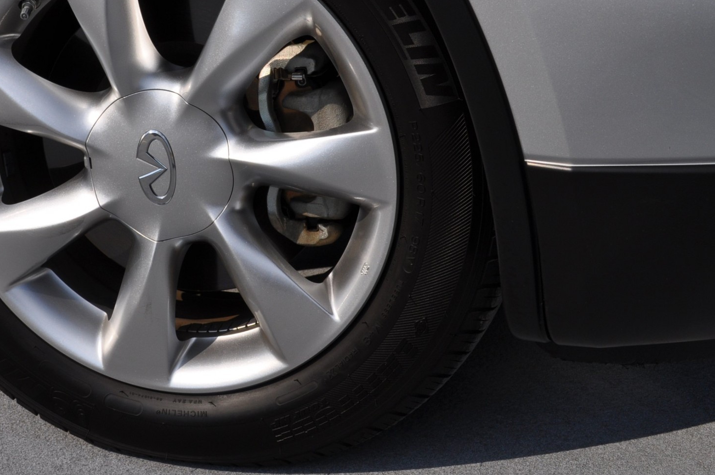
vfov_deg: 20.1
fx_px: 1329
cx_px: 208
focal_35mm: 67
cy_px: 123
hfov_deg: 29.8
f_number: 11
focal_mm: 26
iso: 200
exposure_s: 1/500
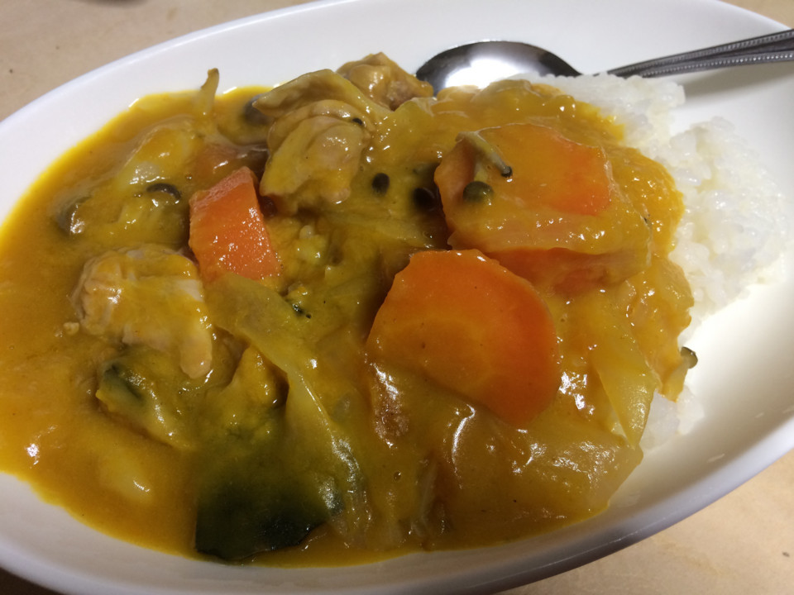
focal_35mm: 29
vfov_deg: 48.2
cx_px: 397
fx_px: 665
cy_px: 298
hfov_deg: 61.7
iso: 40
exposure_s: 1/40
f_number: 2.2
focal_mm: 4.15
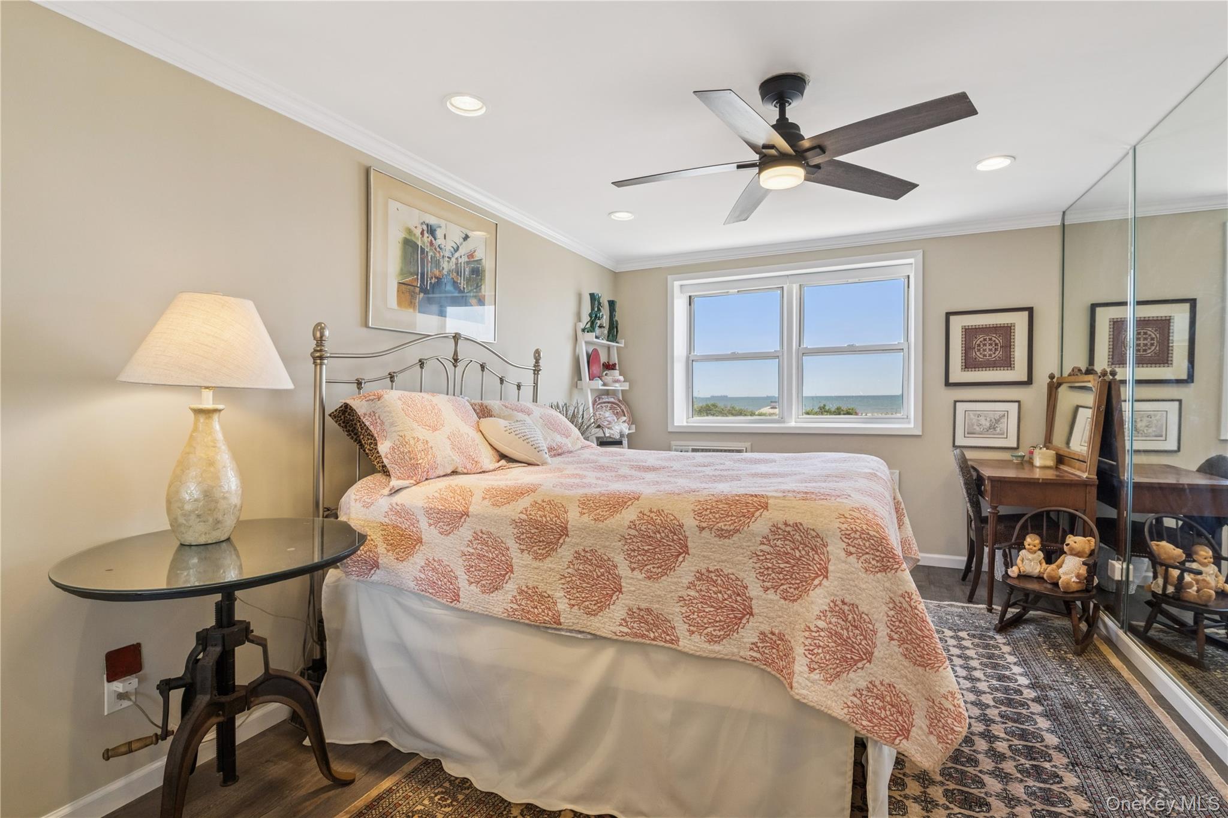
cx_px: 614
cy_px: 409
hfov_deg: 100.4
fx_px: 512
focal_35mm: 15
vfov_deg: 77.3
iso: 640
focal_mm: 15
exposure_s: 1/100
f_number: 14
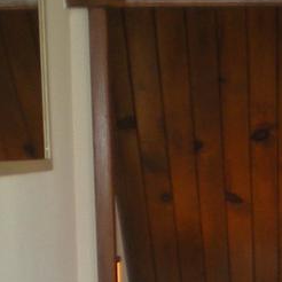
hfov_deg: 9.5
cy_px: 400
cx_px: 341
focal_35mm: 182
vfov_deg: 9.4
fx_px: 1677
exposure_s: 1/30
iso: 106
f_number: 3.1
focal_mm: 6.3
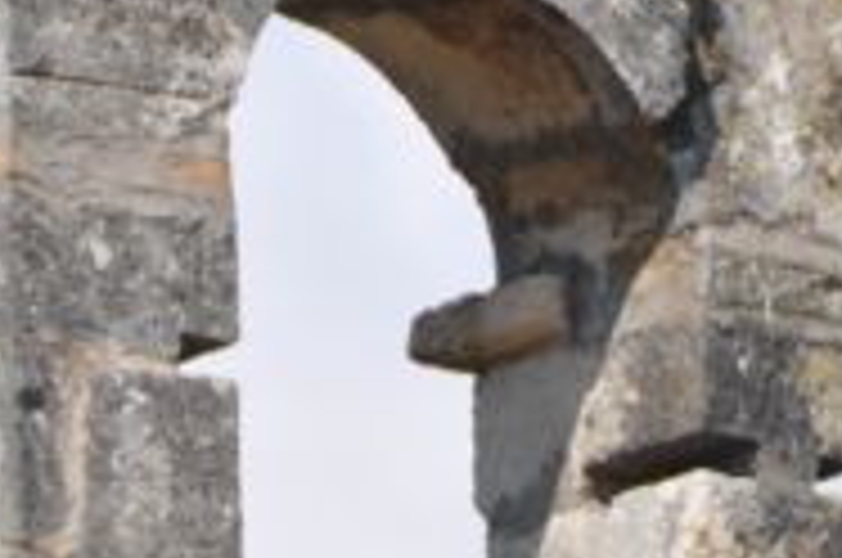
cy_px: 61
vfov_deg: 1.1
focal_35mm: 1284
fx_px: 29980
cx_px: 504
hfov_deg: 1.6
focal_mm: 200
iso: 200
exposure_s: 1/800
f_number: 7.1
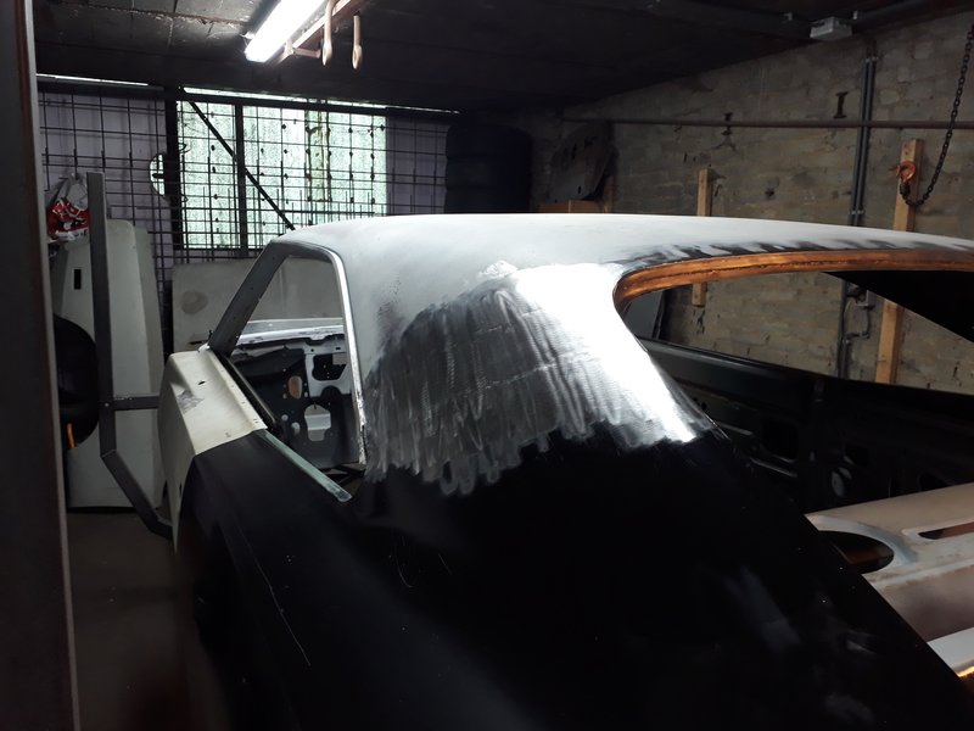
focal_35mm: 27
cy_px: 366
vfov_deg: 51.4
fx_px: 760
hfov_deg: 65.3
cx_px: 487
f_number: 1.9
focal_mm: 3.6
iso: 125
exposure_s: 1/33
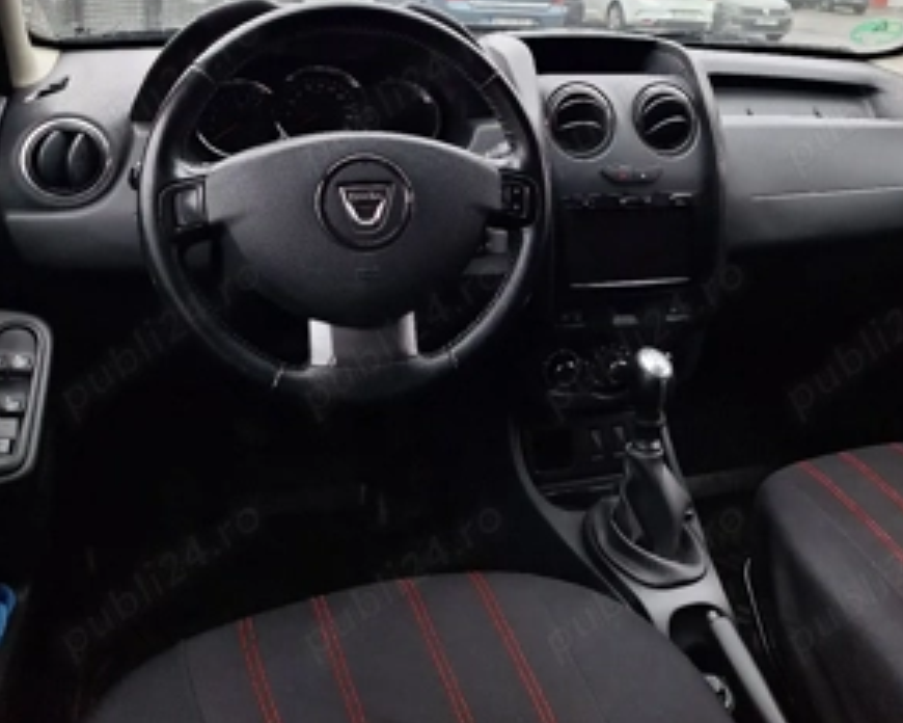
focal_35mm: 31
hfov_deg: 57.2
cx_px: 464
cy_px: 131
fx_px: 828
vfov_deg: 44.5
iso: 40
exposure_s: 1/50
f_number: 1.8
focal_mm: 5.54
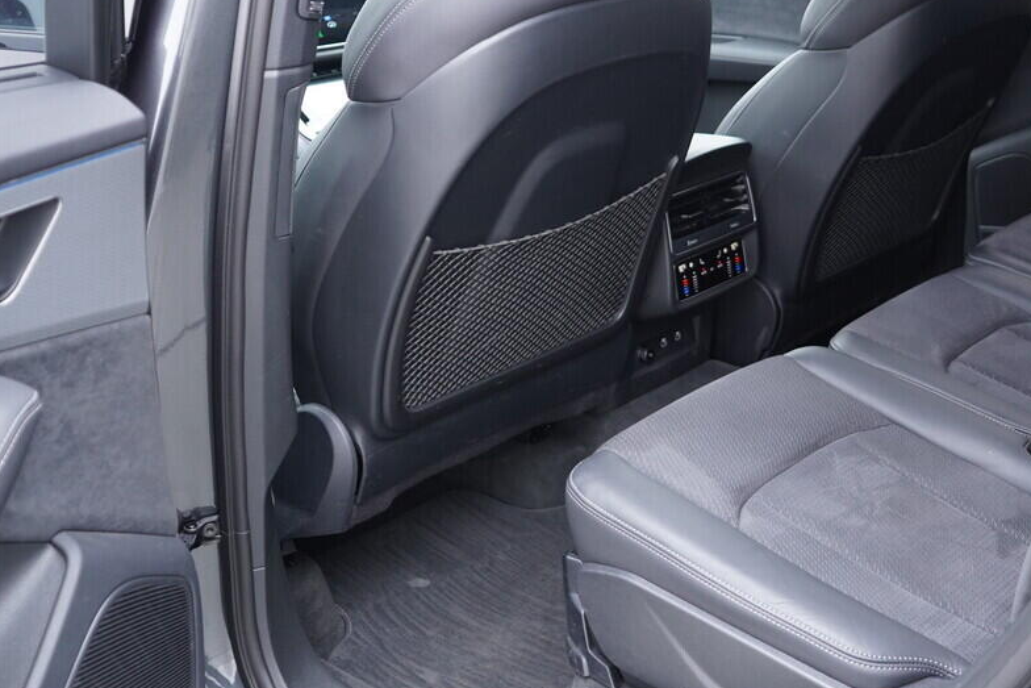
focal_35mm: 47
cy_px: 273
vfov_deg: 28.6
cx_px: 584
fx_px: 1346
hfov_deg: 41.8
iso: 500
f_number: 2.8
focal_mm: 24
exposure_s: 1/40
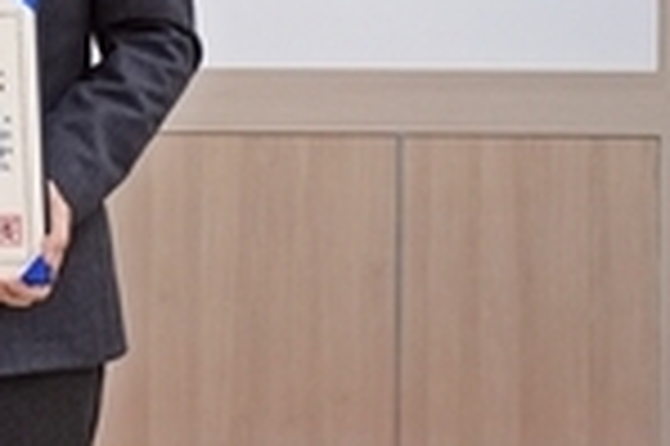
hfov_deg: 12.2
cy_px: -185
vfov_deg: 8.8
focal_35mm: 153
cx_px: -585
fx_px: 2844
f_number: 4.5
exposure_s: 1/160
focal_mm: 38
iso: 1250
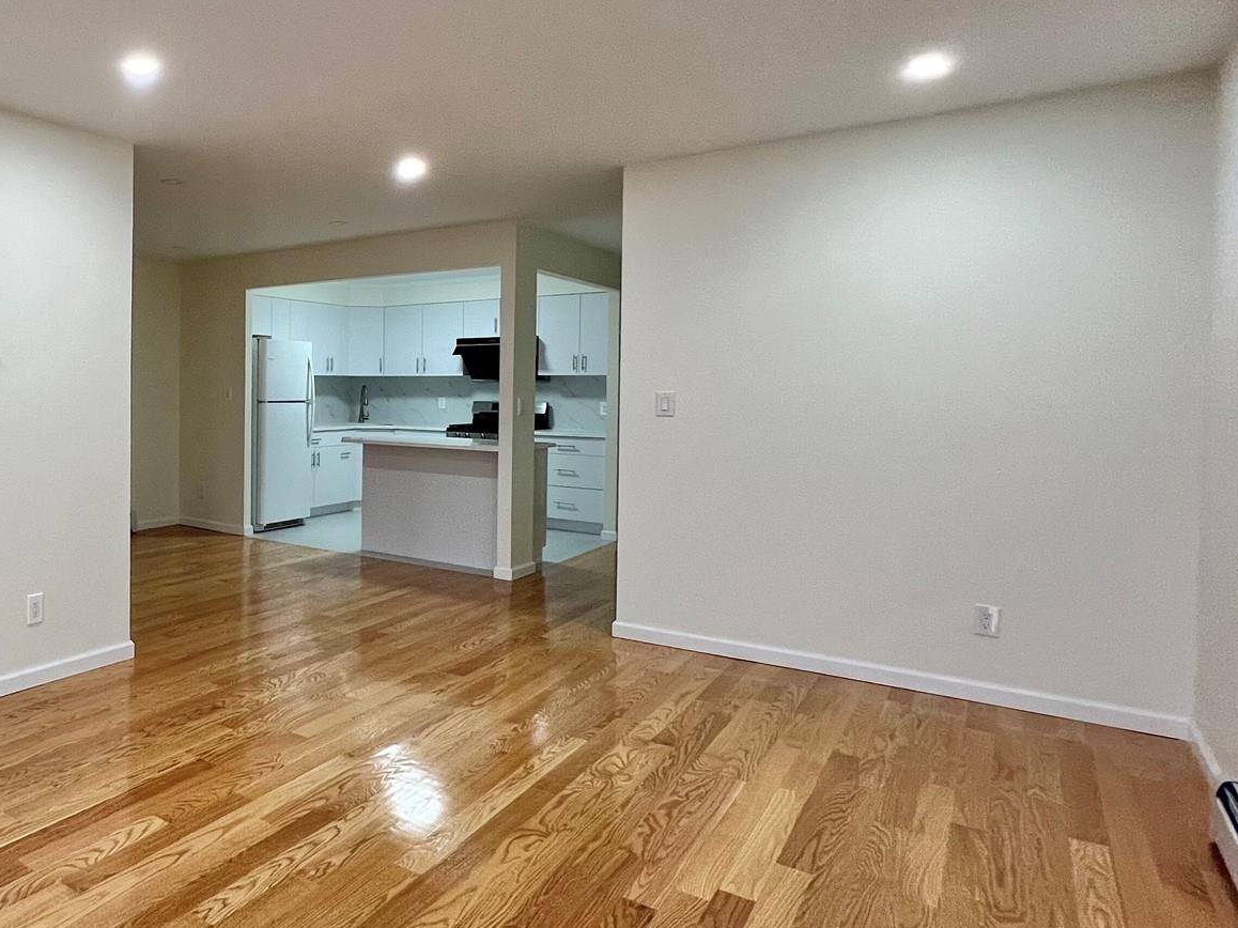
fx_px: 822
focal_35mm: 23
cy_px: 403
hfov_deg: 64.3
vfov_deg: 58.7
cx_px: 174
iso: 250
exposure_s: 1/120
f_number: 1.8
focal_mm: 1.57
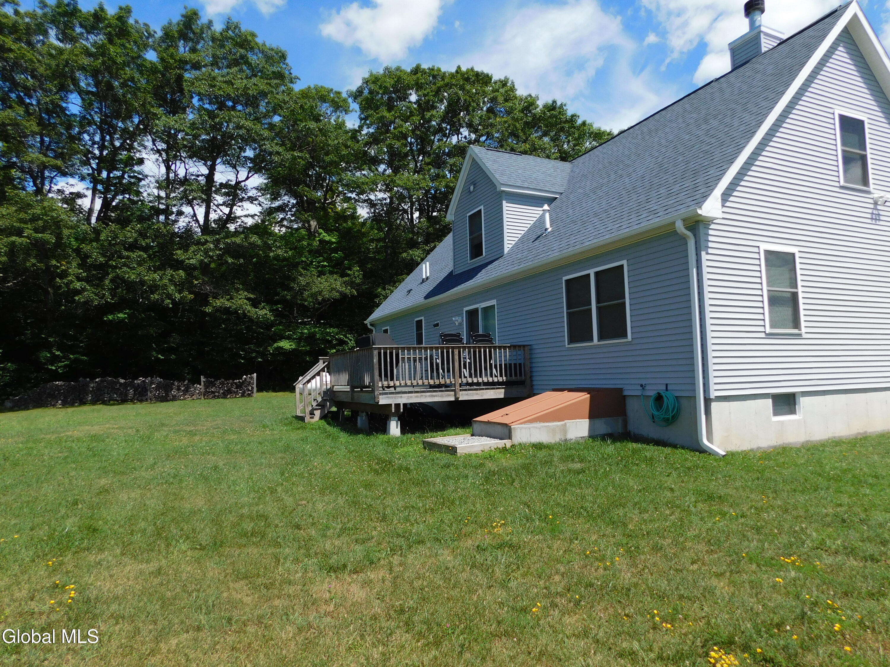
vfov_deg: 58.9
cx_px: 445
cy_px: 334
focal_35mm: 23
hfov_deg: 73.9
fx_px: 591
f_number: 6
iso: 125
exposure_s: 1/500
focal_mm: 4
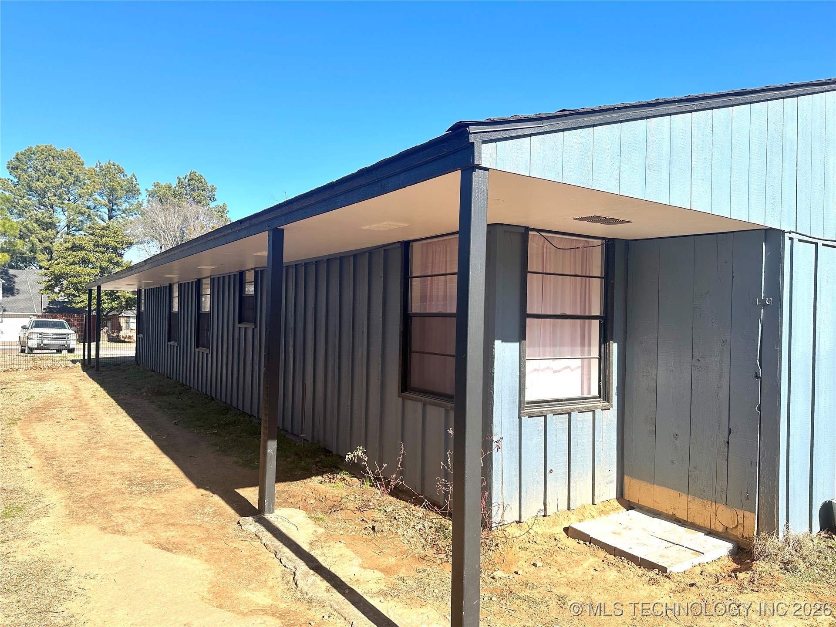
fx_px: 580
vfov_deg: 56.8
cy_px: 314
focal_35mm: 24
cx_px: 418
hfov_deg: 71.6
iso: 80
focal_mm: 6.86
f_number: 1.78
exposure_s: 1/2882
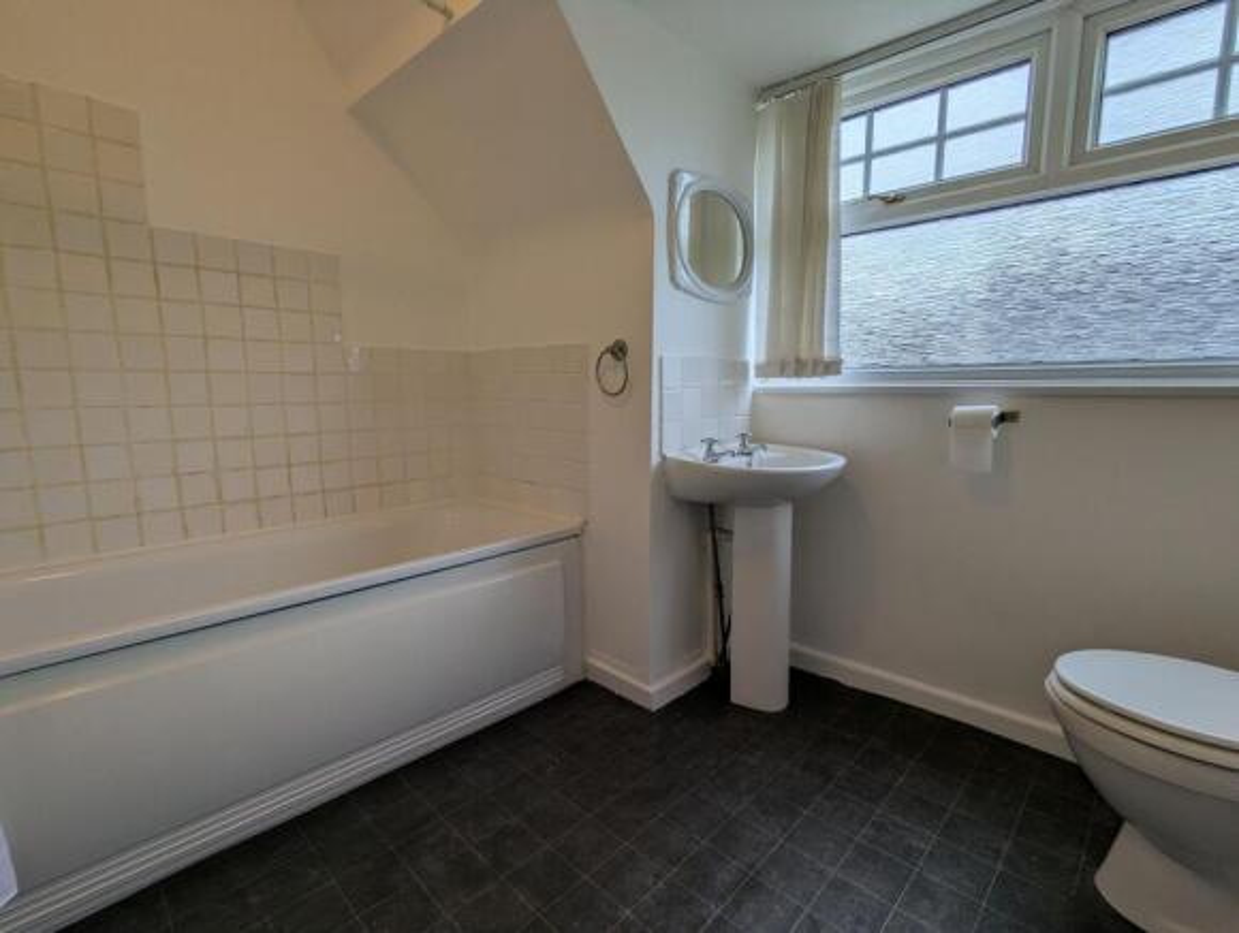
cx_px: 620
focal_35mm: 16
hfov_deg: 94.4
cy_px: 466
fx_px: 574
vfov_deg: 78.3
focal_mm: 2.35
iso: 46
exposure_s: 1/206
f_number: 2.2
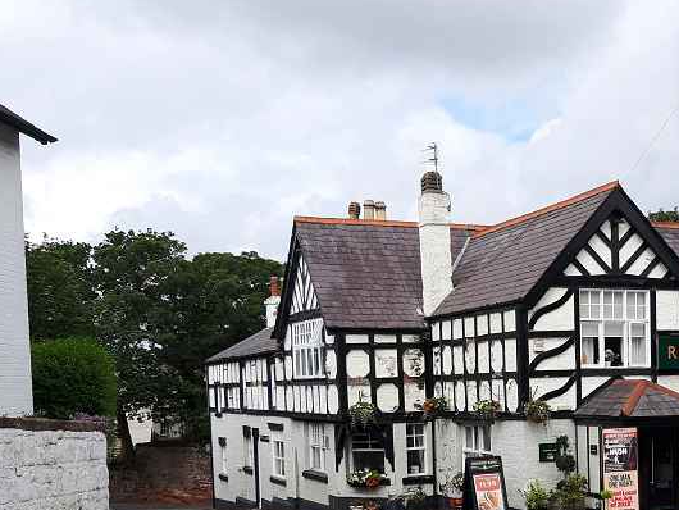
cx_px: 575
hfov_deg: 33.0
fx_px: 1099
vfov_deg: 25.4
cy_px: 453
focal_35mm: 56
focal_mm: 3.93
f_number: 1.7
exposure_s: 1/936
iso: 40
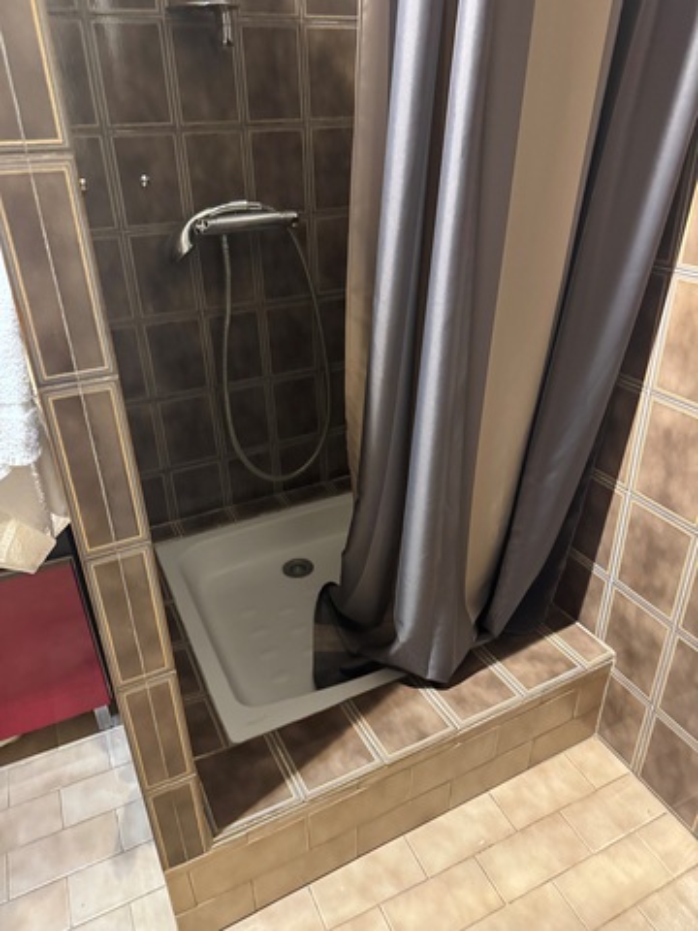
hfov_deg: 56.8
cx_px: 349
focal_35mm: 24
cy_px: 466
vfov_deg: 71.6
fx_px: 645
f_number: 1.78
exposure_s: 1/33
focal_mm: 6.76
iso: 800
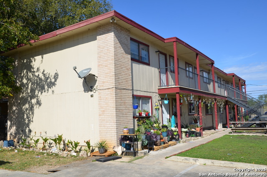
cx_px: 134
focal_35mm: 33
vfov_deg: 39.8
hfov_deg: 57.3
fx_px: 244
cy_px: 88
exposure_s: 1/250
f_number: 8
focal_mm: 22
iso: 100
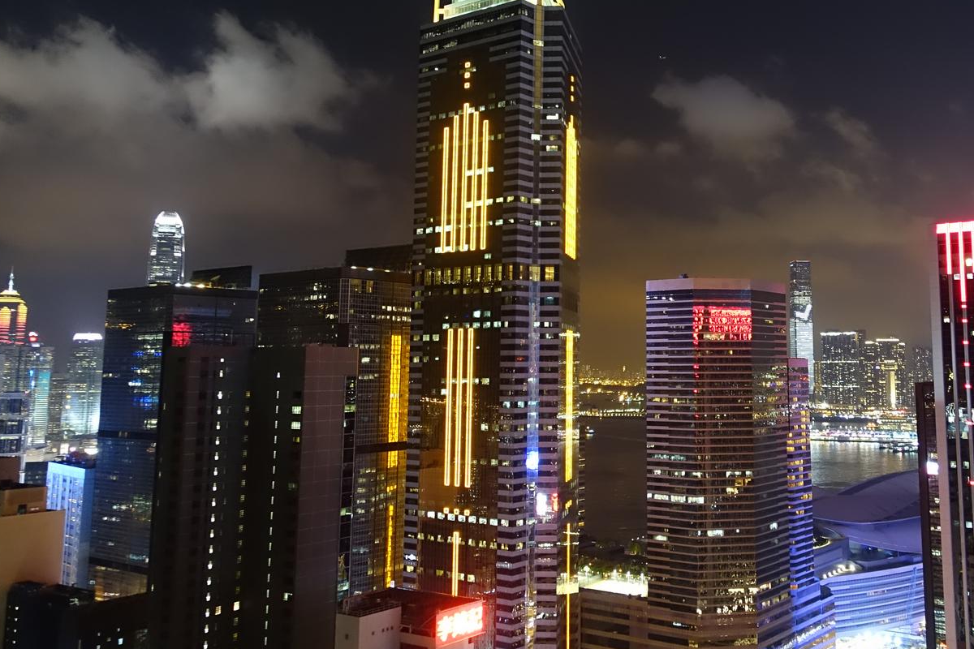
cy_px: 221
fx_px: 974
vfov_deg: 36.5
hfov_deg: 52.1
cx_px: 653
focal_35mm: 36
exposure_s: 1/8
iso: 800
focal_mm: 8.8
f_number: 1.8
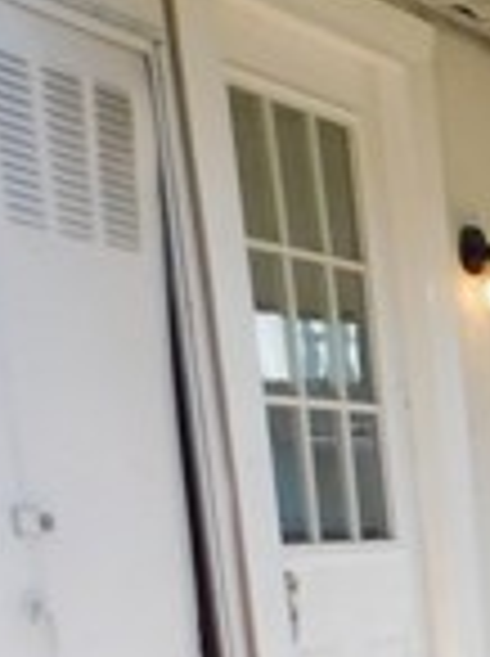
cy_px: 1058
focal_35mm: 101
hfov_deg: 11.5
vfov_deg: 17.1
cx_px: 1250
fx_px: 1912
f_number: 3
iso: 125
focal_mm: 4
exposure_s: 1/500
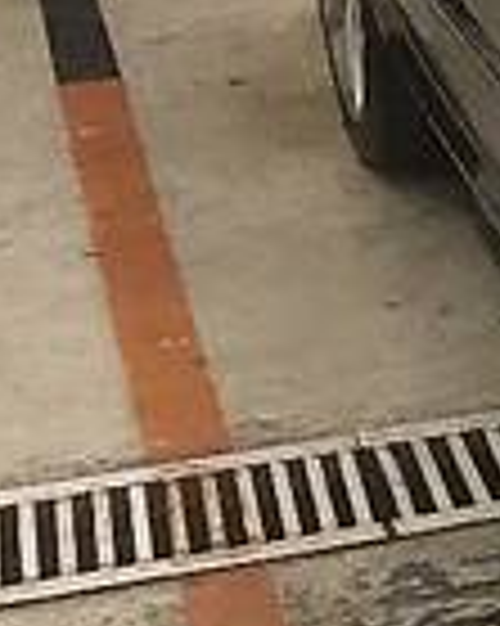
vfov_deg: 11.8
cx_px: 1635
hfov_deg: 7.8
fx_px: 3018
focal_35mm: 163
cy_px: 248
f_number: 2.2
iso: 32
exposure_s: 1/17
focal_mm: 4.2
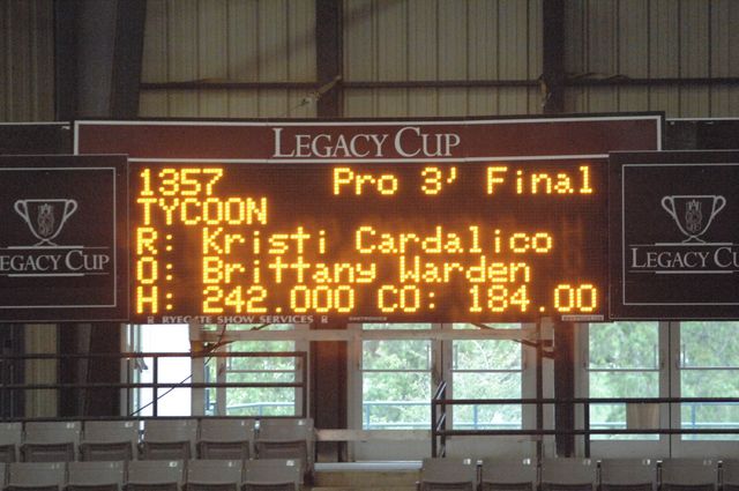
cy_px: 246
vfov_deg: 4.6
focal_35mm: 300
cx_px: 370
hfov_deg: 6.9
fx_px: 6150
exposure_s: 1/320
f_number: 2.8
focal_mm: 200
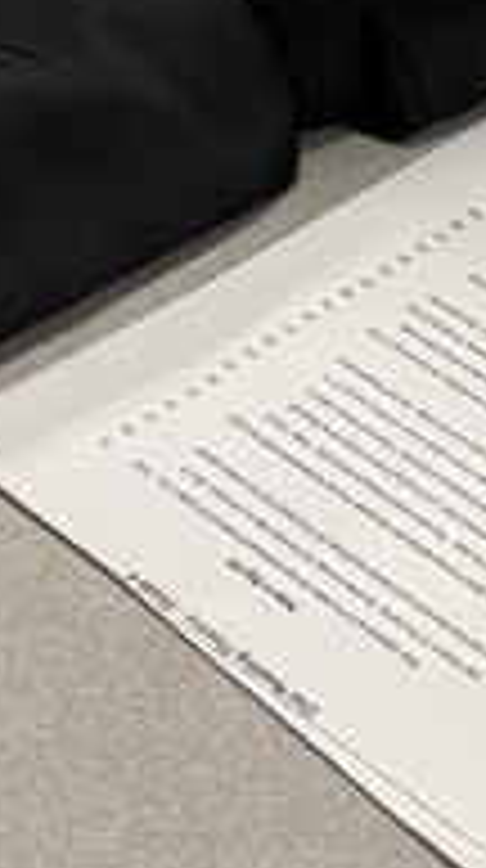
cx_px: 972
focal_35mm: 139
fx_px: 3197
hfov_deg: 8.3
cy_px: -283
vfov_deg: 14.7
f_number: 1.78
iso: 200
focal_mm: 6.76
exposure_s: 1/73
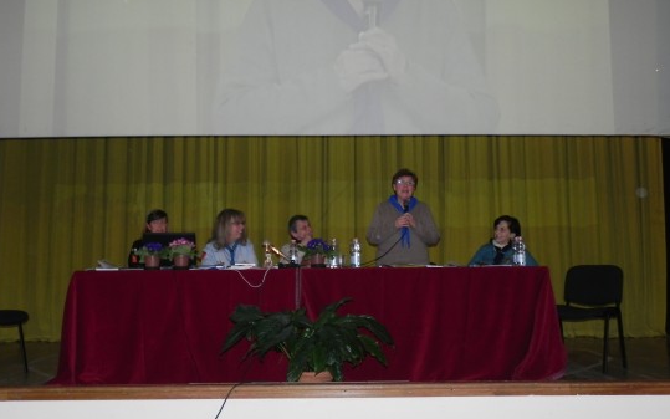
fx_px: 730
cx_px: 329
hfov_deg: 49.3
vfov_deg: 32.0
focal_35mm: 40
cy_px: 190
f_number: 3.2
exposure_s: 1/30
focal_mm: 6.6
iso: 200
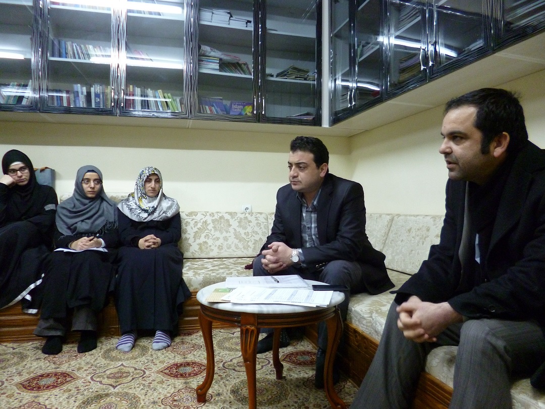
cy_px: 204
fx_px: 378
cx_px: 272
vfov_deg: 56.8
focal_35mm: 24
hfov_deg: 71.6
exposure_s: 1/13
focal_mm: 4.3
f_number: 2.5
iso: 400
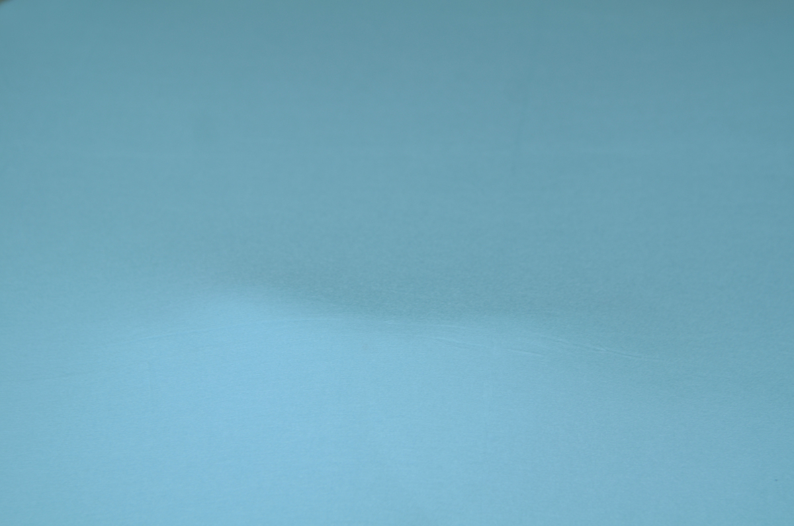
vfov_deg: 20.5
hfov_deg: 30.6
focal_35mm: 66
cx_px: 397
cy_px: 263
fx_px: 1453
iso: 200
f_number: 4.5
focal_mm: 44
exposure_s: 1/100
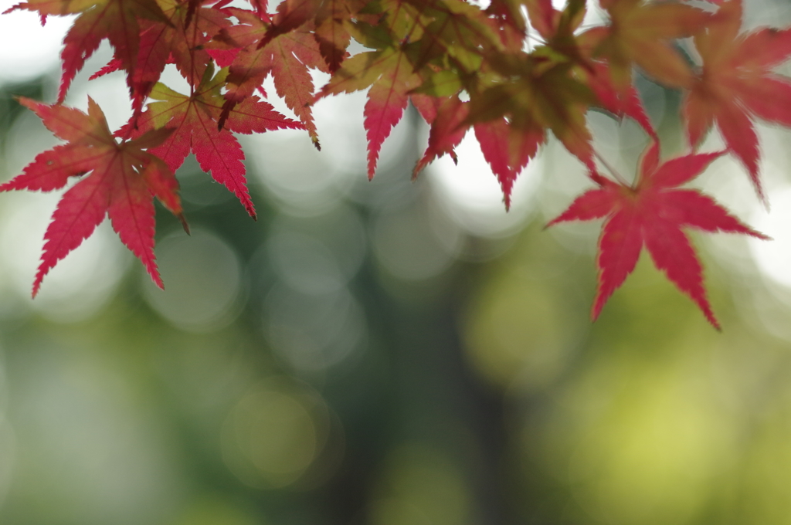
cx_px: 396
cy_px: 262
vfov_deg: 7.1
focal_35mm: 192
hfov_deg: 10.7
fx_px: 4213
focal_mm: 128
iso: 800
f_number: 4
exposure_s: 1/100
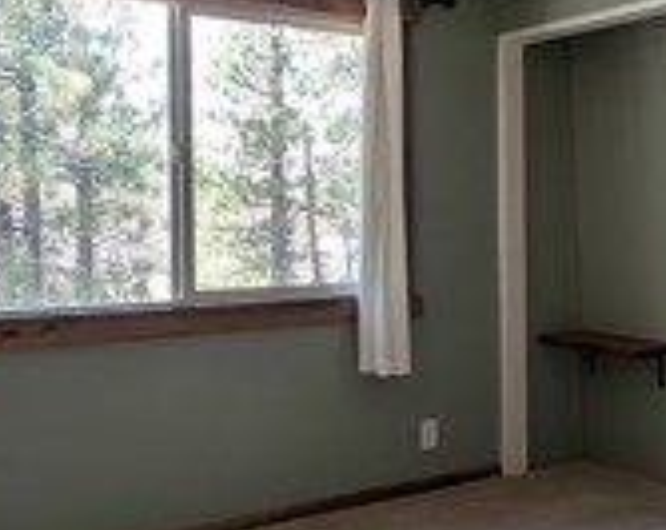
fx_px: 885
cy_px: 225
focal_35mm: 45
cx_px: 518
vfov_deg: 33.3
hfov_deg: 39.8
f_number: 1.95
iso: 43
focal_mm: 2.23
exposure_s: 1/73.1
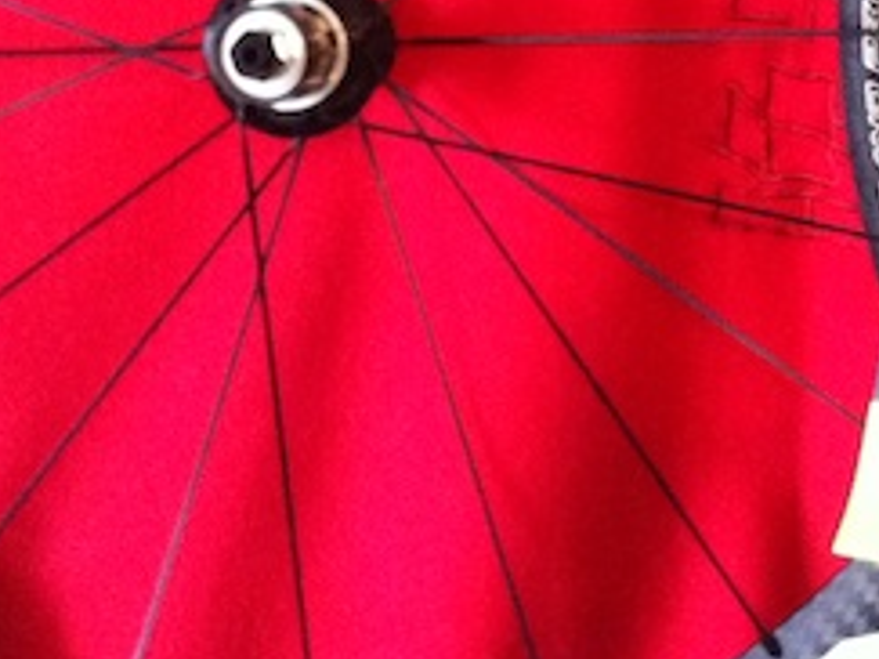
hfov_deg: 16.7
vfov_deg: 12.8
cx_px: 890
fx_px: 2919
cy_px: 98
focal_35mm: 115
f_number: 2.8
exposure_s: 1/15
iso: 500
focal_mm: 3.85
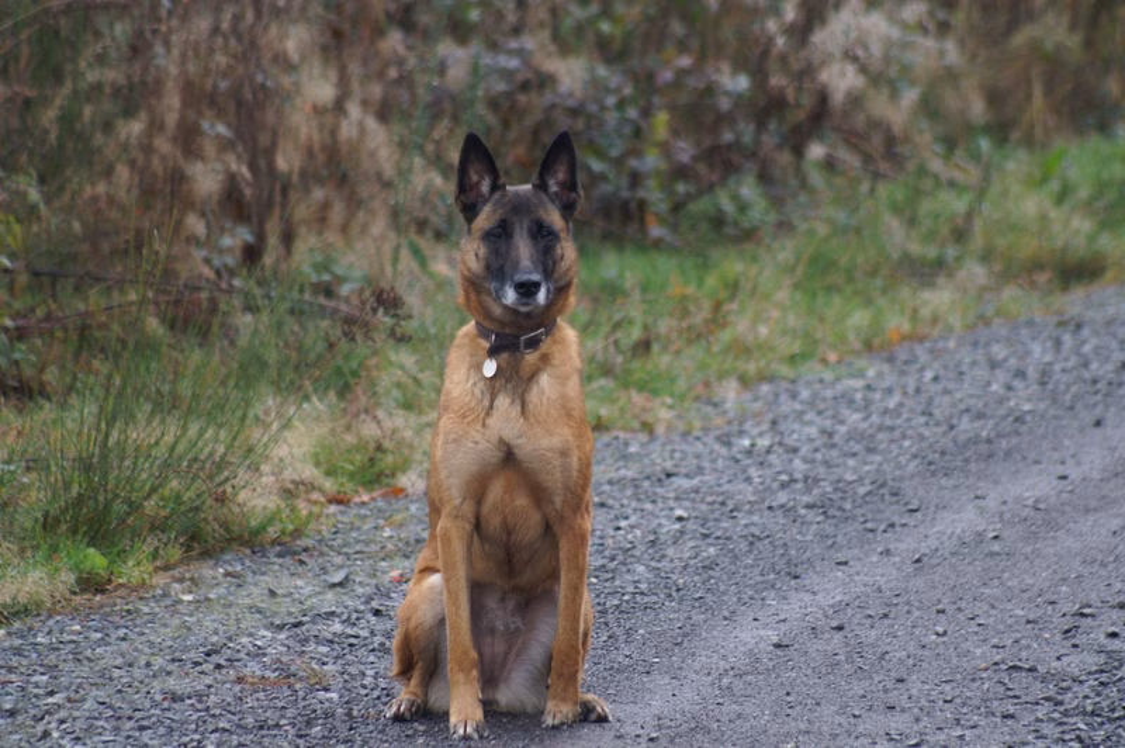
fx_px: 9367
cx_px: 562
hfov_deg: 6.9
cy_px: 374
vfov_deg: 4.6
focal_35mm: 300
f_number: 5.6
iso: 200
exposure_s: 1/50
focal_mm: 200
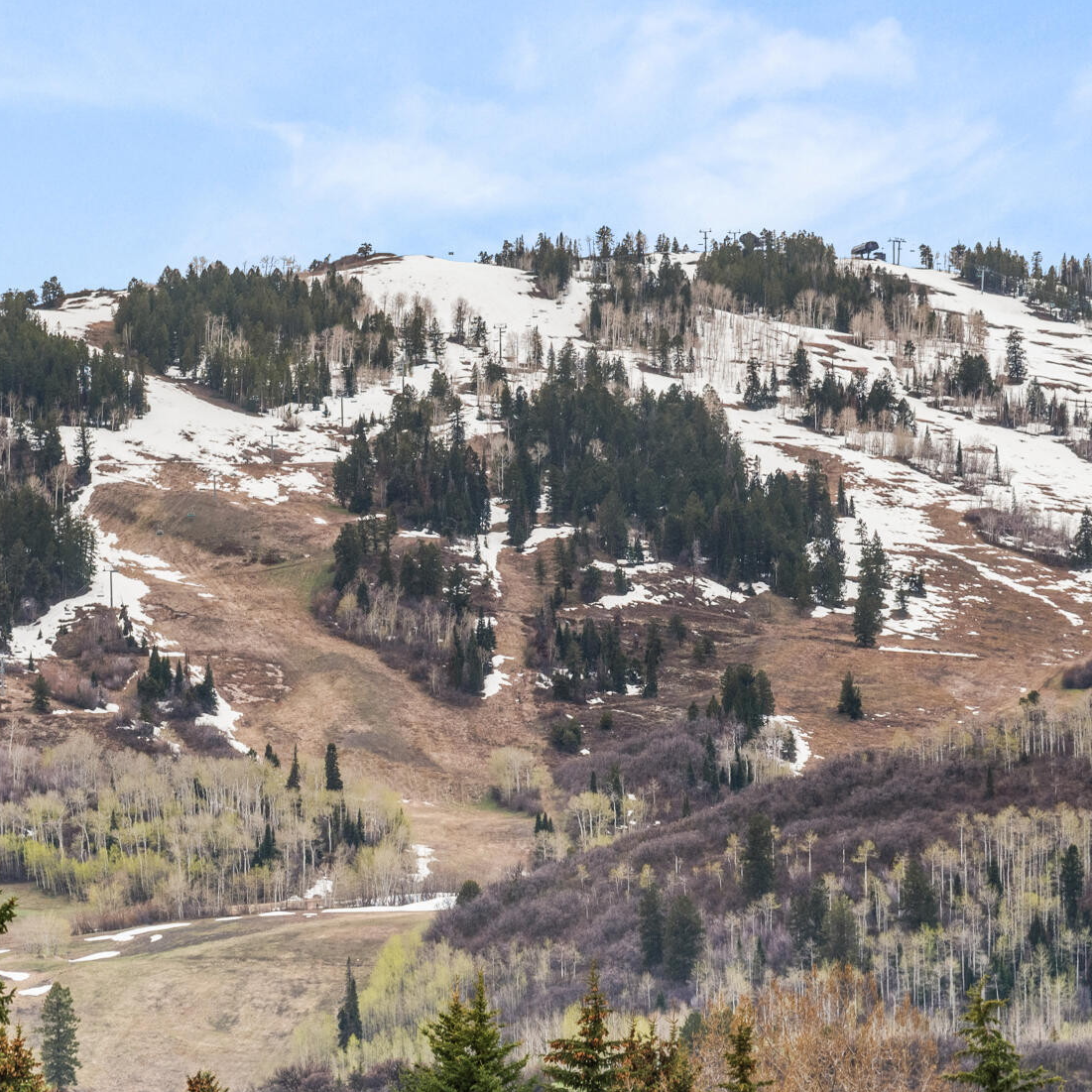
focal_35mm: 227
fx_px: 8102
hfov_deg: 7.7
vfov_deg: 7.7
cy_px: 722
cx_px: 263
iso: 400
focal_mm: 98
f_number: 10
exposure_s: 1/100
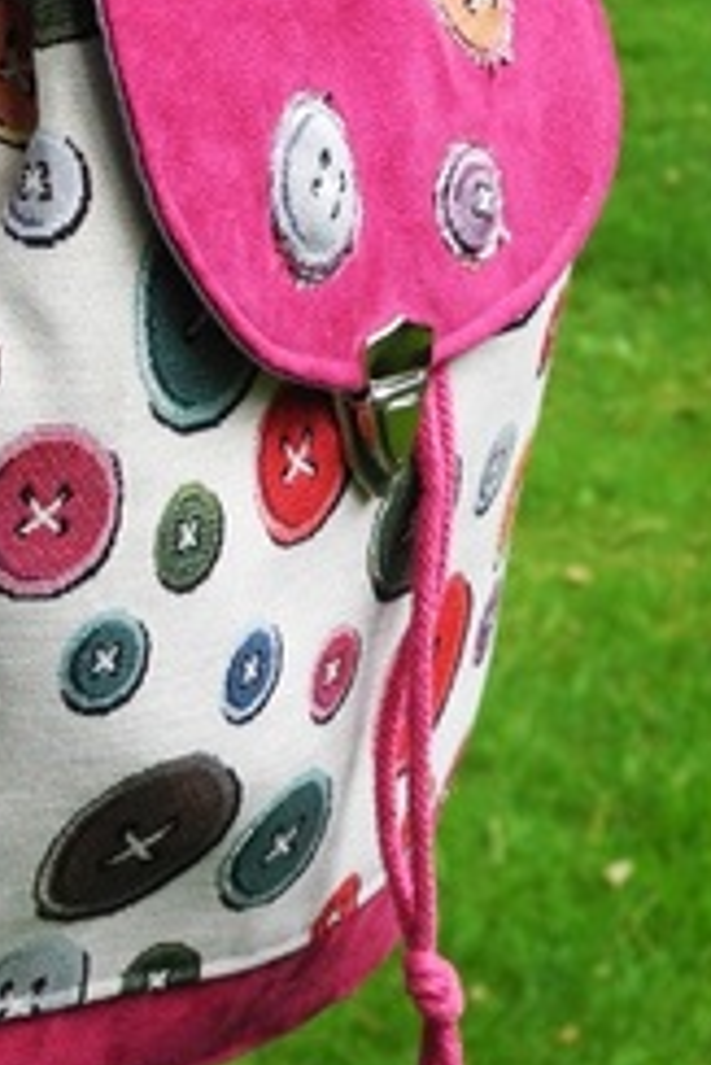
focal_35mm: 135
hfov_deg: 10.1
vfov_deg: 15.2
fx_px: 3993
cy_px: 397
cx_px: 39
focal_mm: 14.5
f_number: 4
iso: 260
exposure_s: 1/30
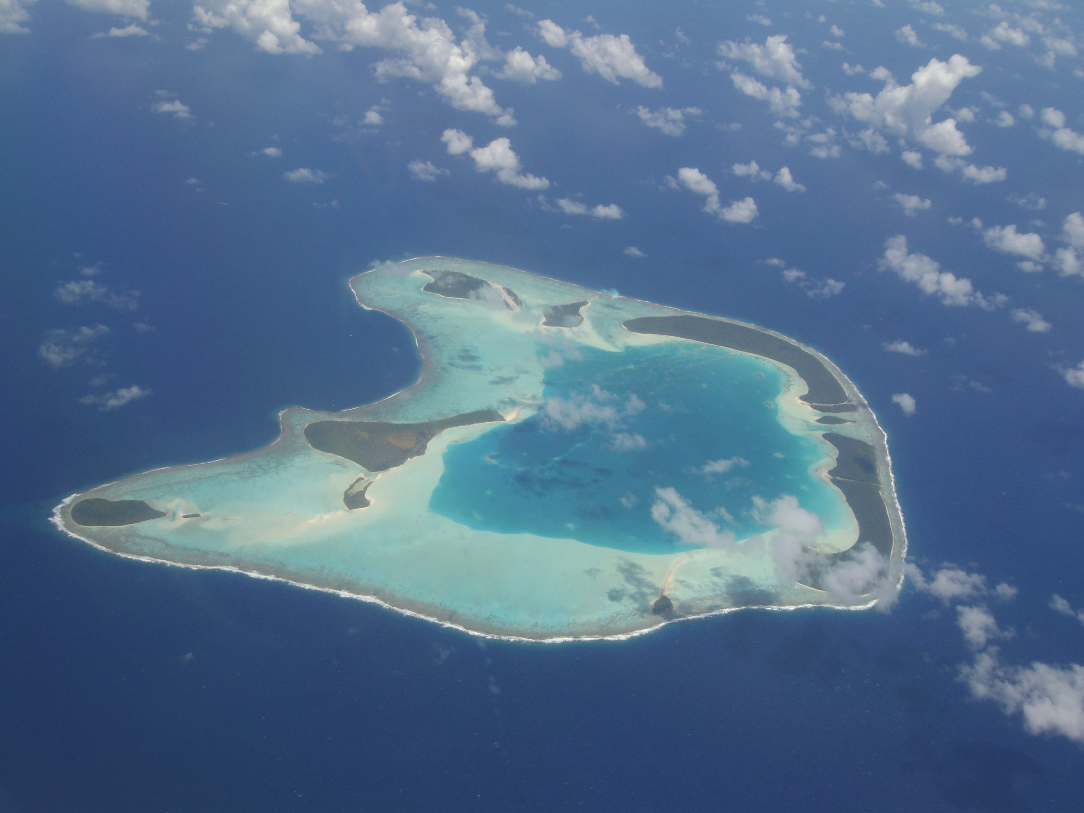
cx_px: 542
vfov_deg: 39.7
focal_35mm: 36
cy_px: 406
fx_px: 1127
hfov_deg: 51.4
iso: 80
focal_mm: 6
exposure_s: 1/640
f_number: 4.8
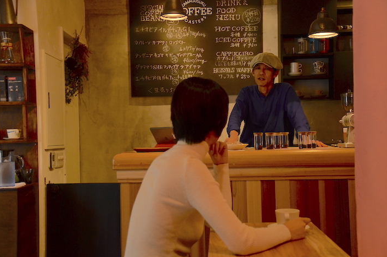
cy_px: 129
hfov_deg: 41.6
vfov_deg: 28.2
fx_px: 510
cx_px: 192
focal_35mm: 48
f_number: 4
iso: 800
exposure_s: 1/125
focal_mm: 31
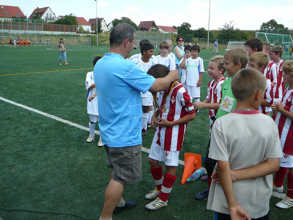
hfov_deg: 52.6
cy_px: 110
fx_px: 296
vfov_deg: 40.7
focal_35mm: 35
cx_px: 146
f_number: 2.8
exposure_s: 1/500
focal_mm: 5.2
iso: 80
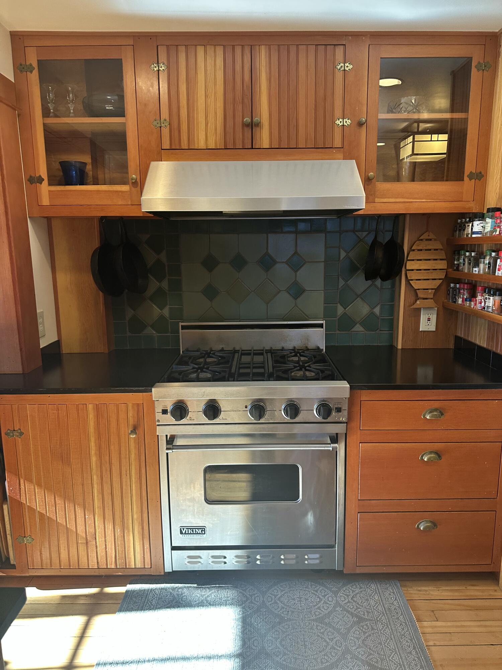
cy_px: 335
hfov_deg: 56.8
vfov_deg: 71.6
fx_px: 464
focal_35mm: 24
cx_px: 251
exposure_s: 1/120
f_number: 1.78
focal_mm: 6.86
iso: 160
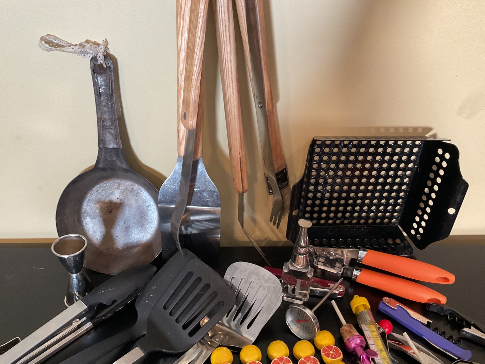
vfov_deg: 46.8
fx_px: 420
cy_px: 188
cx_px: 242
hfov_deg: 60.0
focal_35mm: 30
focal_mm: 3
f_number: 1.8
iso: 160
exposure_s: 1/60
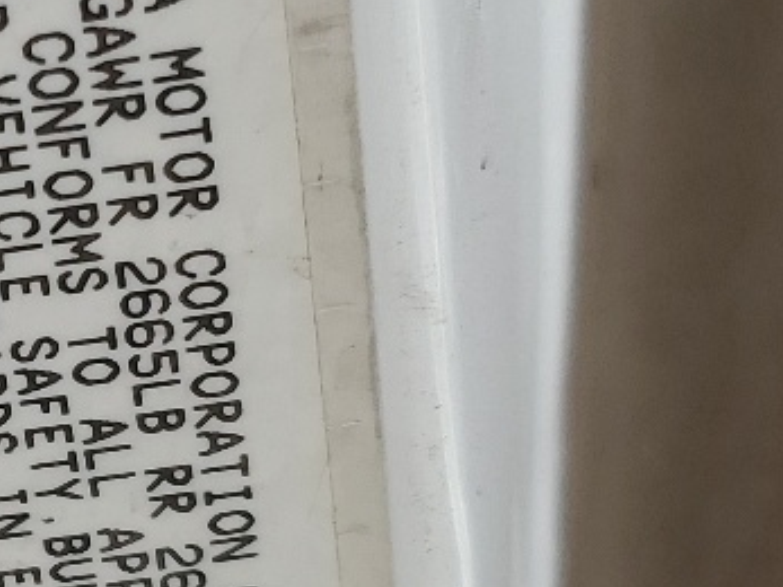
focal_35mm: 120
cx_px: -329
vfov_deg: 12.3
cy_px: 379
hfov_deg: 15.4
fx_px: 2713
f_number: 1.5
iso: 50
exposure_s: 1/625
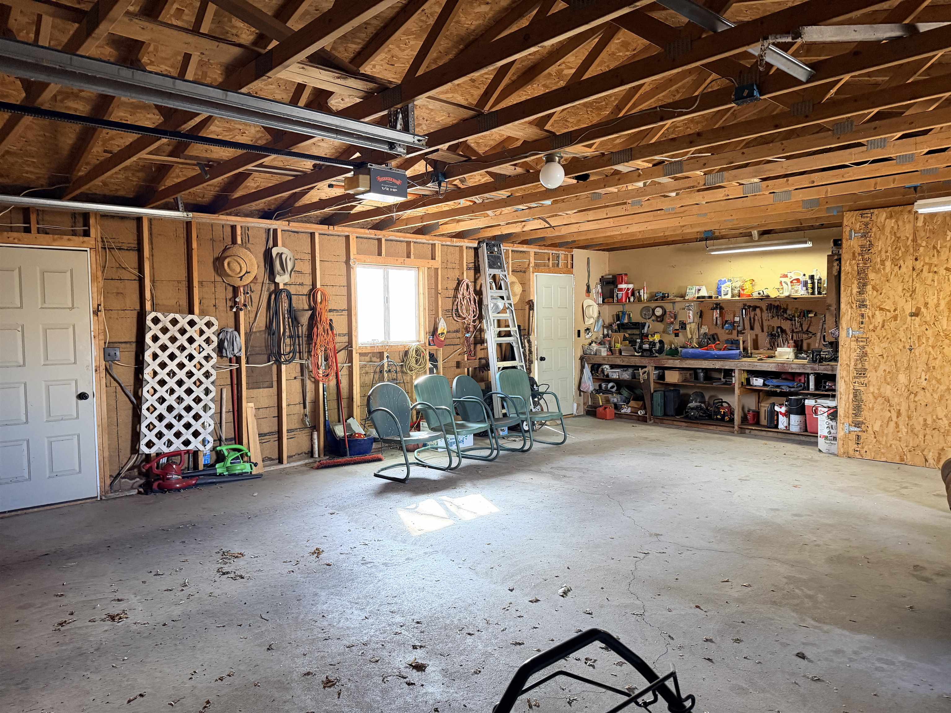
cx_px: 476
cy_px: 356
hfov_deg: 71.6
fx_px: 659
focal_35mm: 24
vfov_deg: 56.8
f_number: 1.78
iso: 320
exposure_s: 1/60
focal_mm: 6.76
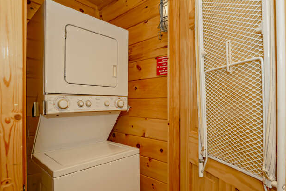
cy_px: 102
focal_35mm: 20
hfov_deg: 82.7
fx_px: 159
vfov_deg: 61.9
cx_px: 174
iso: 1600
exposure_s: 1/200
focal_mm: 16
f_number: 7.1
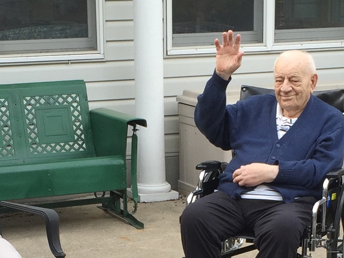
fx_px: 1143
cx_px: 152
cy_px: 292
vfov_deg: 12.6
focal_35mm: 115
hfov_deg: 17.1
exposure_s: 1/151
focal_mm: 4.15
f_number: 2.2
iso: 32
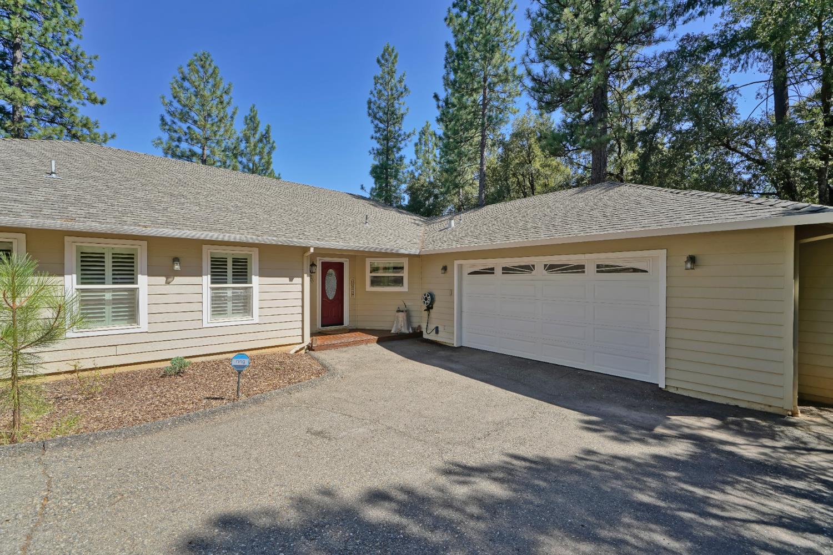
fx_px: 324
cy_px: 278
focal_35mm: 14
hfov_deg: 104.3
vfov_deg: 81.2
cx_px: 416
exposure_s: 1/200
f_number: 7.1
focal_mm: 14
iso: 100
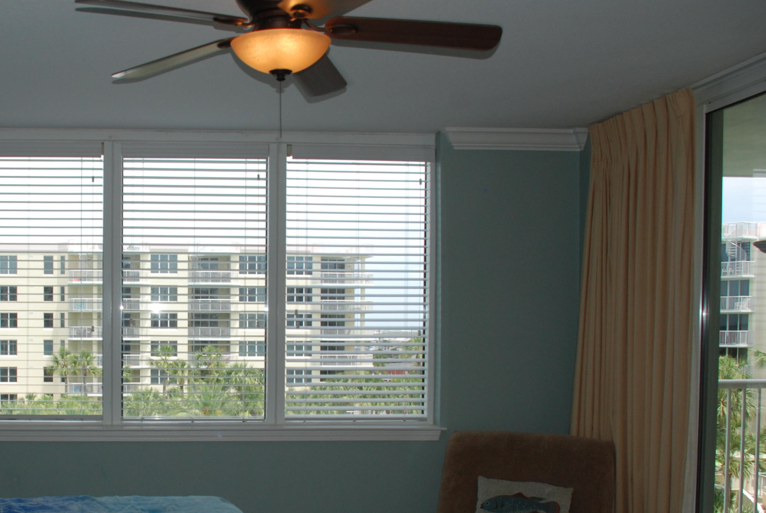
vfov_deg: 29.0
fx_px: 980
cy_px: 358
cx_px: 186
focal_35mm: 46
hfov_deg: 41.4
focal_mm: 20
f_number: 5.6
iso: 250
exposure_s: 1/200
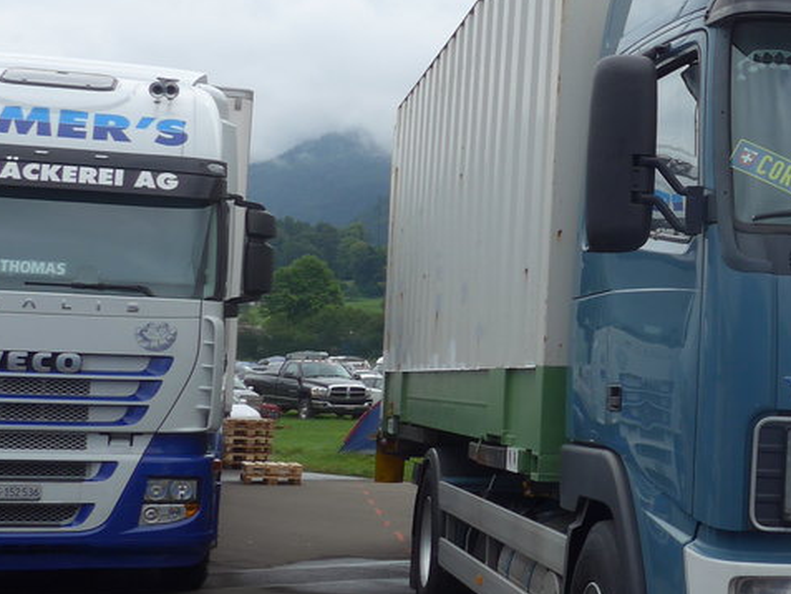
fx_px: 1669
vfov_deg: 20.2
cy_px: 246
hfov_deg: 24.0
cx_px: 973
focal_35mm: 73
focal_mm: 6
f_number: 2.8
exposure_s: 1/1000
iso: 80
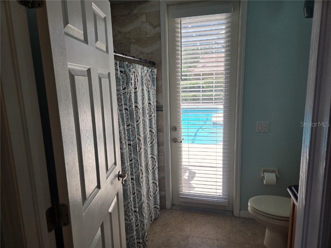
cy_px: 124
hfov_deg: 73.9
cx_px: 166
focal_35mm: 23
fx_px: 220
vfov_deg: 58.9
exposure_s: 1/227
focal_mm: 5.4
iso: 25
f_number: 1.8
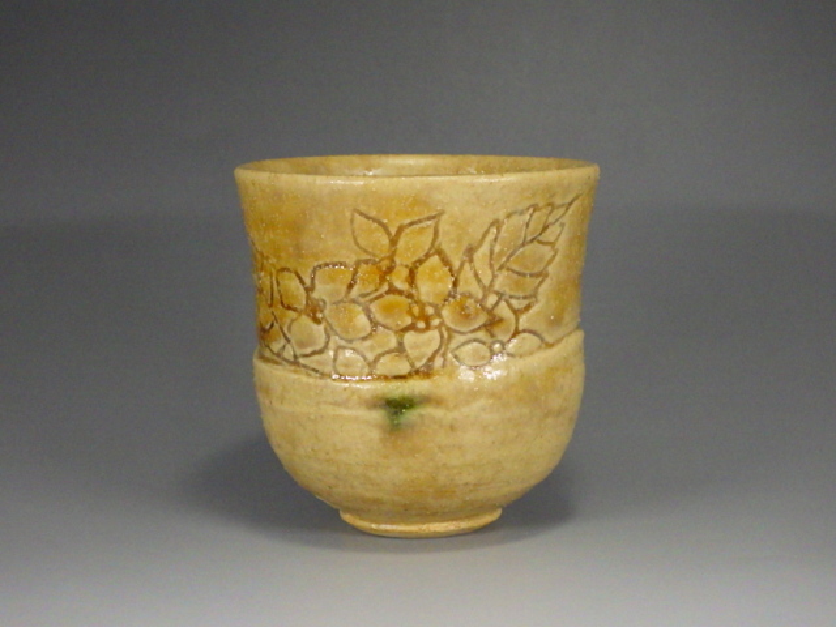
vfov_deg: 19.1
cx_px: 418
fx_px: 1860
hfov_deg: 25.3
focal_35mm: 77
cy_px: 314
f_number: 4.8
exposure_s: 1/80
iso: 400
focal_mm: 13.7
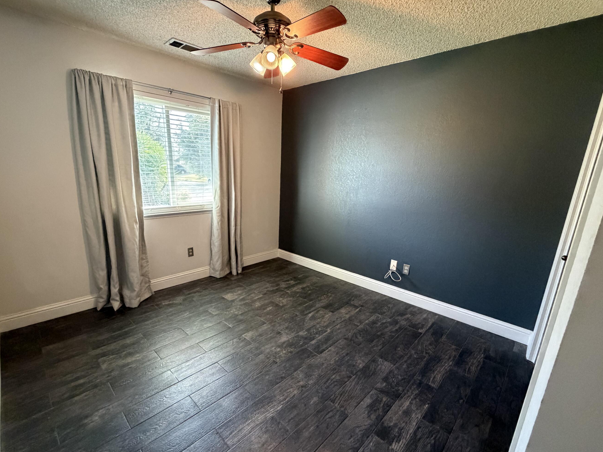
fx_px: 279
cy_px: 242
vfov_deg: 78.0
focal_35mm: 16
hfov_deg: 94.5
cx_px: 298
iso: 640
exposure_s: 1/60
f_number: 2.2
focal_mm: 2.22
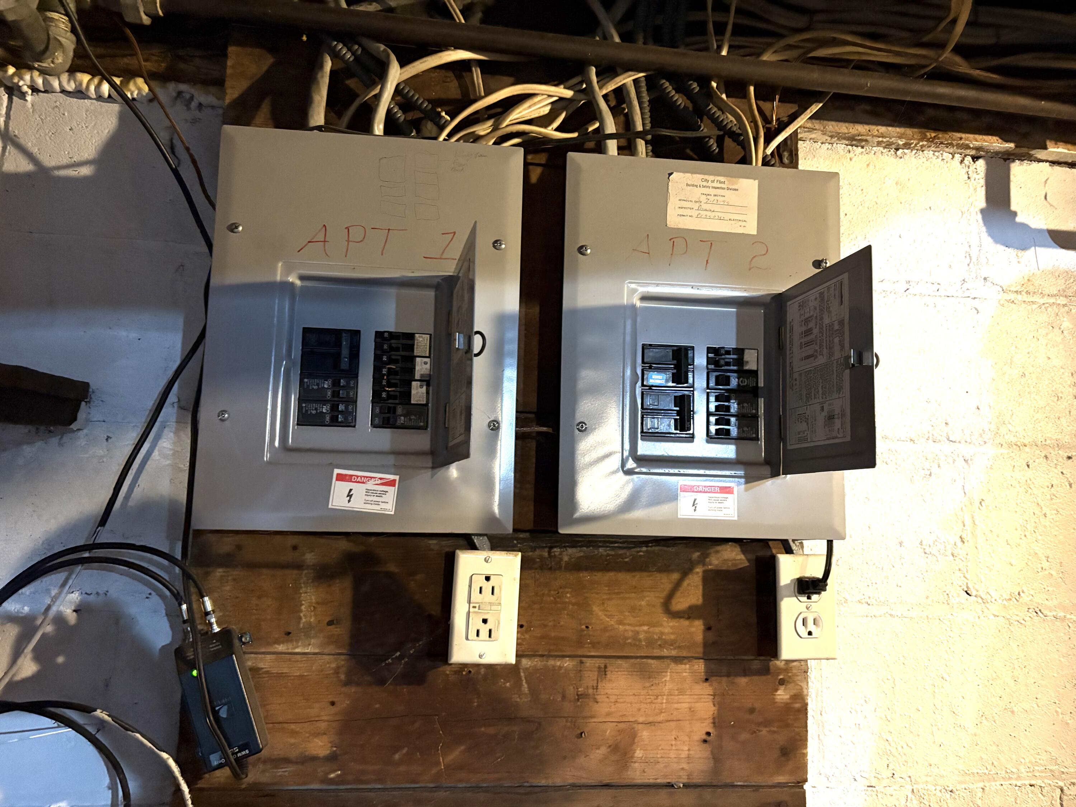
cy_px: 404
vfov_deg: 53.1
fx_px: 808
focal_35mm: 26
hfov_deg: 67.3
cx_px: 538
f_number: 1.6
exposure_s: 1/30
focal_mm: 5.96
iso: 800
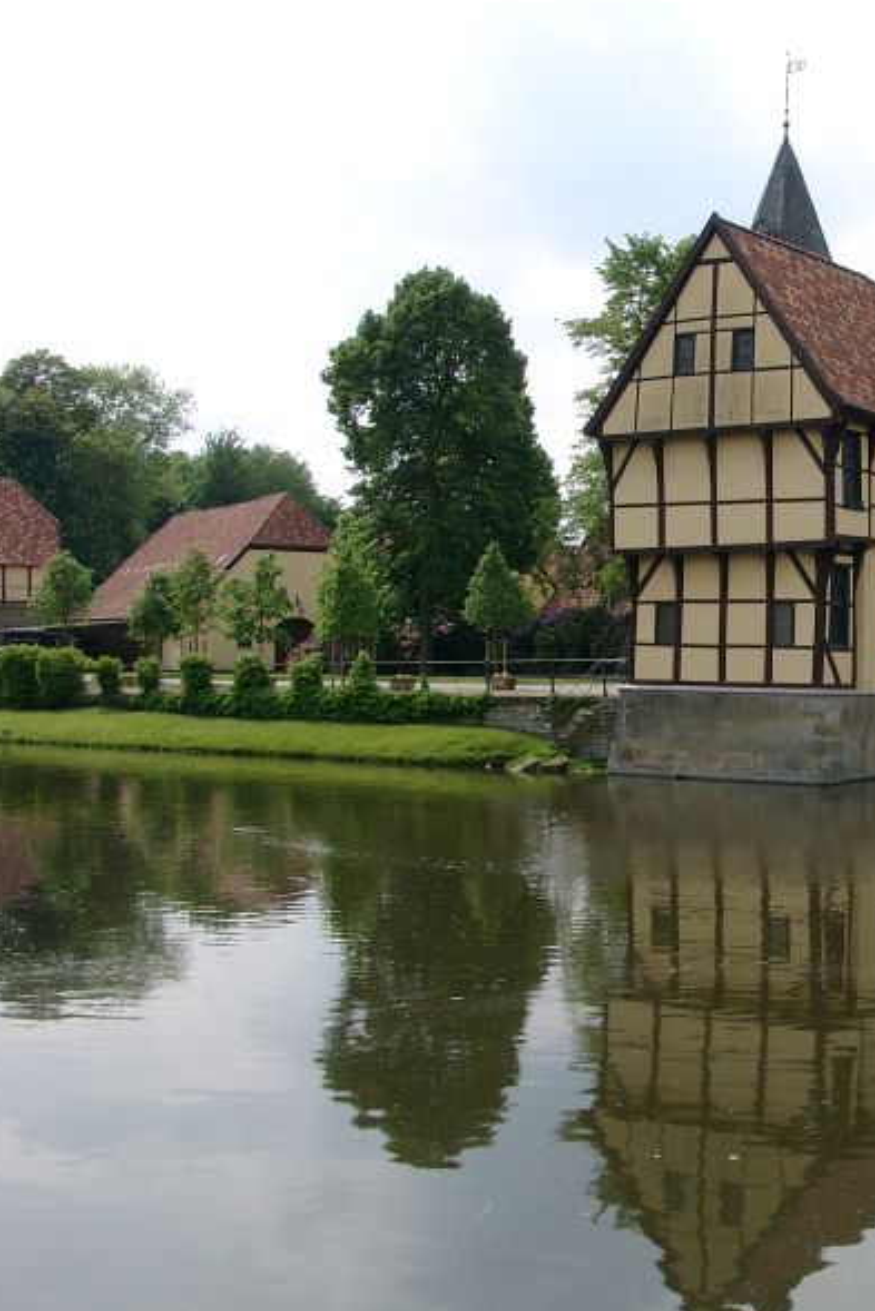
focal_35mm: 48
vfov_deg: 41.1
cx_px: 804
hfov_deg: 27.0
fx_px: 1749
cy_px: 652
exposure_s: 1/637
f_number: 4
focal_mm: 7.13
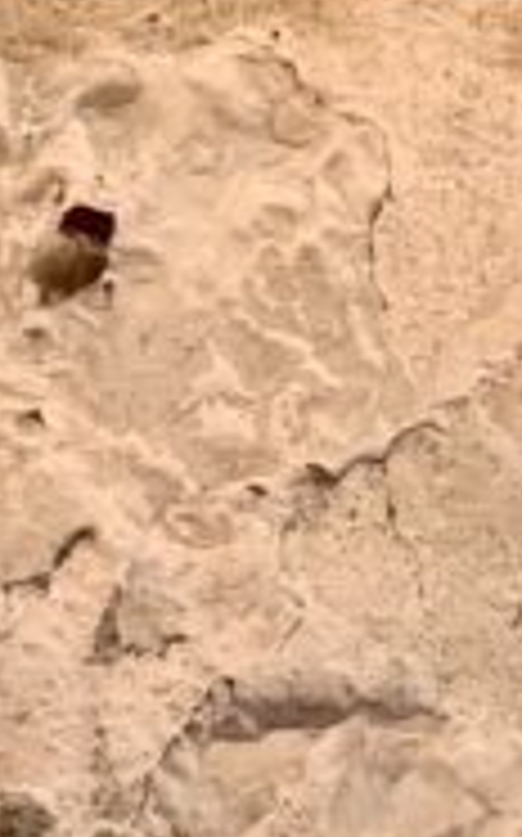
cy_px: -904
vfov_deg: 12.1
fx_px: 3465
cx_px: 670
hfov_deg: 8.5
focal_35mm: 152
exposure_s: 1/2114
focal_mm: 4.25
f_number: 1.8
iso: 25
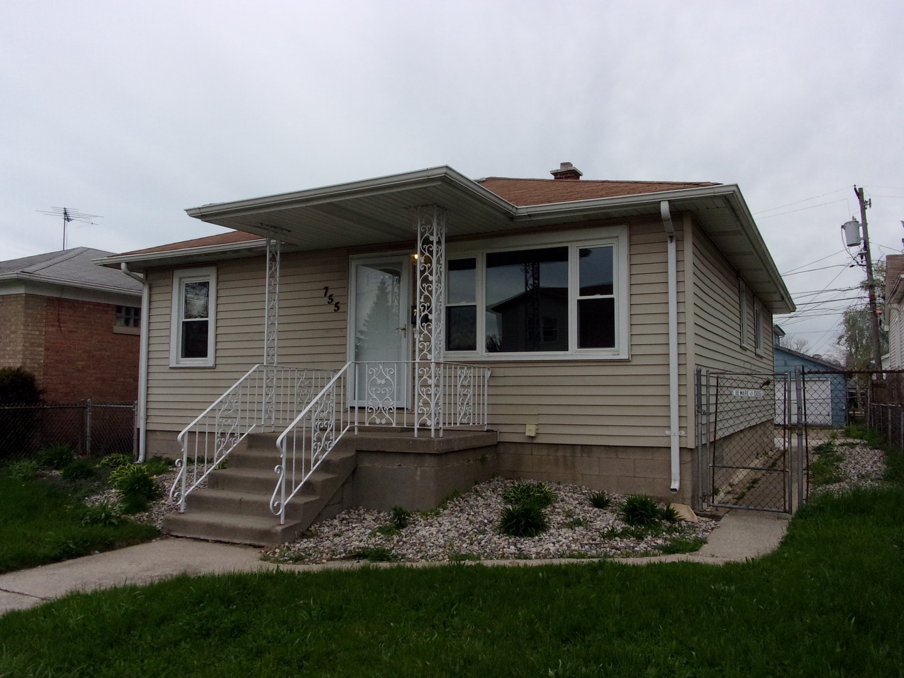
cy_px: 339
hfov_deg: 63.4
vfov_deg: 49.7
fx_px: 731
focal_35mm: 28
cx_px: 452
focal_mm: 5.1
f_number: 10.8
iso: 200
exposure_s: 1/160
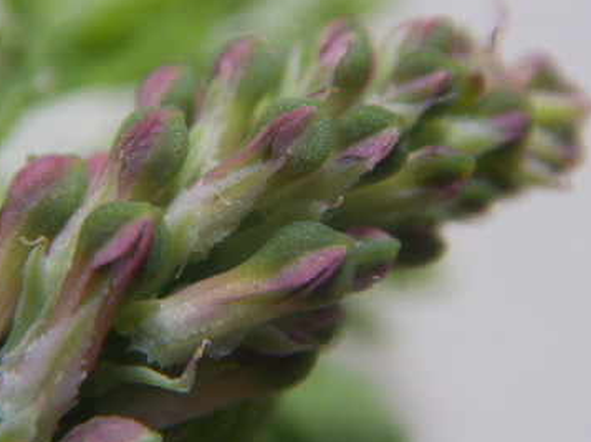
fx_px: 836
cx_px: 240
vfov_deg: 29.6
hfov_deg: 38.8
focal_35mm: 49
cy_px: 265
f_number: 3.5
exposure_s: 1/15
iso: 63
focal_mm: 6.6
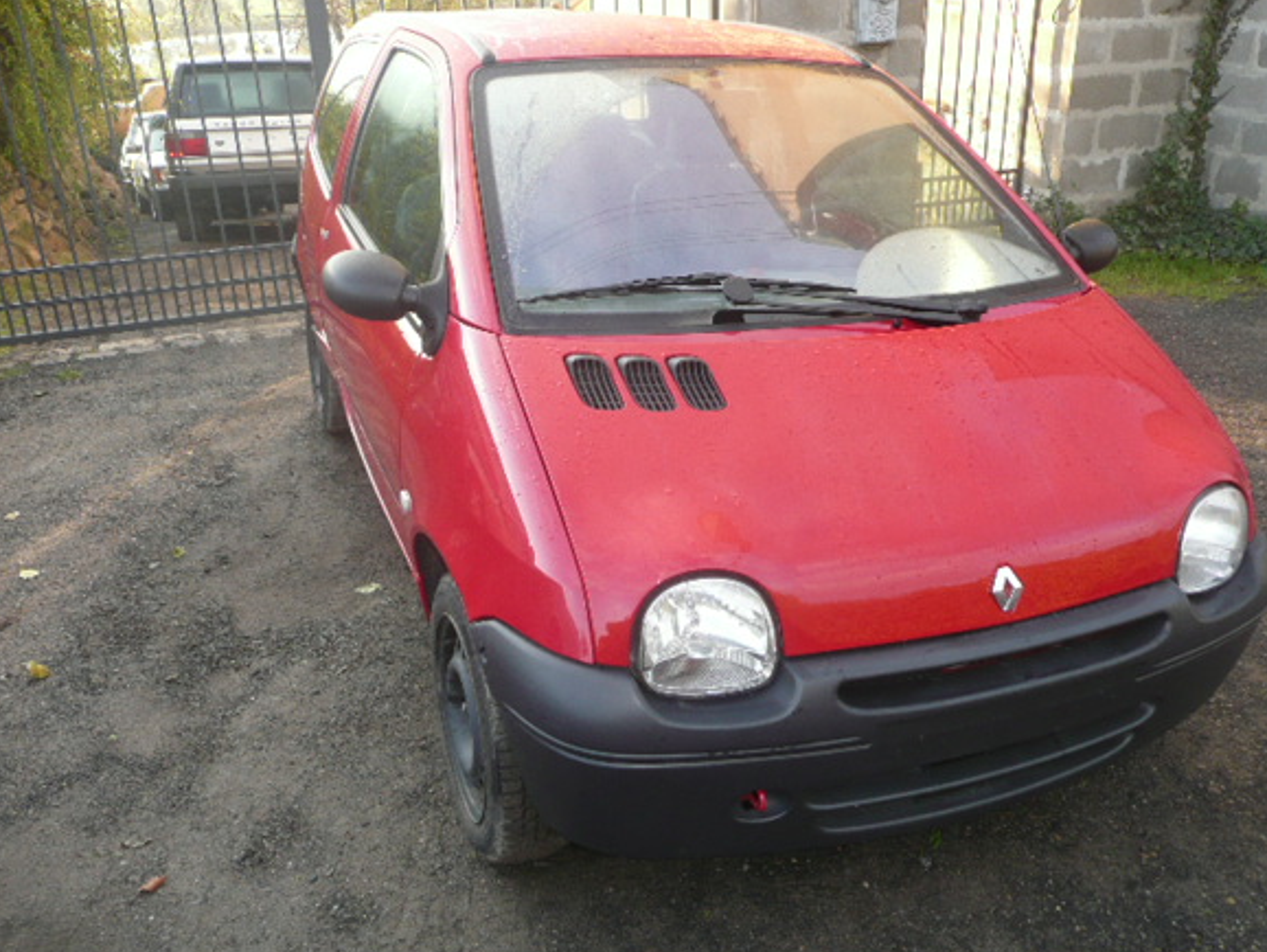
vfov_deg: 45.5
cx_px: 697
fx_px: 1135
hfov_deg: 58.2
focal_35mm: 31
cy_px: 489
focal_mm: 4.6
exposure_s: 1/60
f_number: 3.3
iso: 100
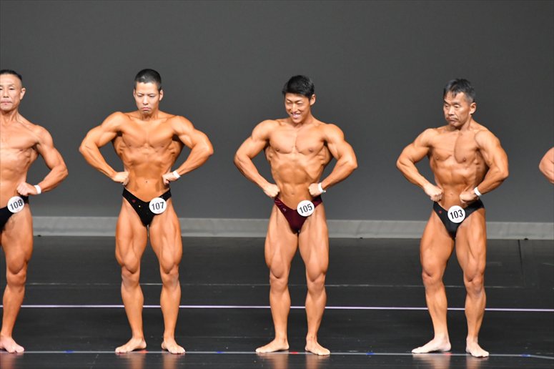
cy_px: 184
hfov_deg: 6.5
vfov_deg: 4.4
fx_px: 4845
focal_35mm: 315
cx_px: 277
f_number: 5.6
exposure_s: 1/400
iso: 5000
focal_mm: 210
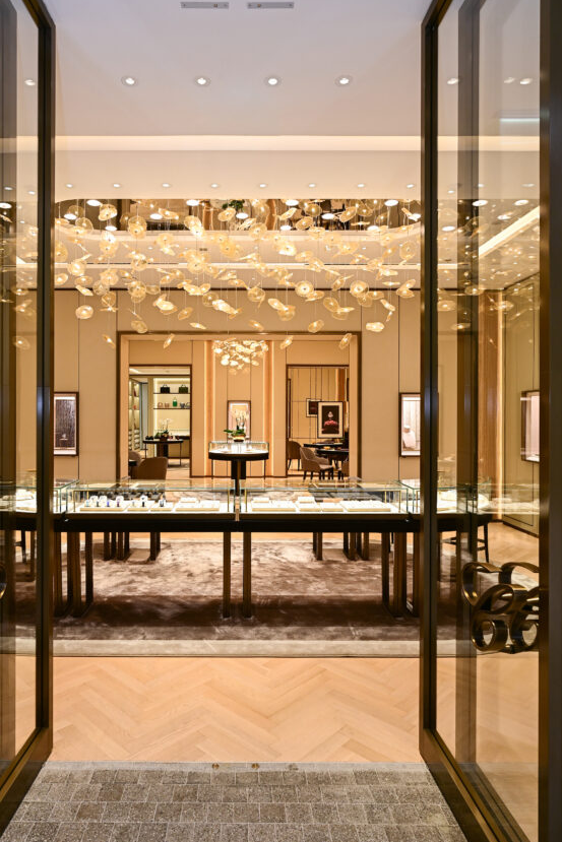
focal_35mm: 21
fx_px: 492
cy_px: 435
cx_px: 233
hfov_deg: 59.2
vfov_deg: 81.2
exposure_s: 1/60
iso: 160
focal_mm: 17
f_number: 5
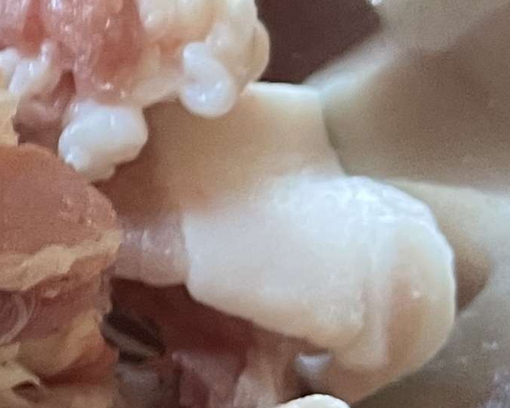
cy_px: 250
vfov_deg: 10.2
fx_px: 2280
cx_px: -767
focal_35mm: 151
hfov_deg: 10.7
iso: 200
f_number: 1.6
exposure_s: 1/50
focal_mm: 4.2
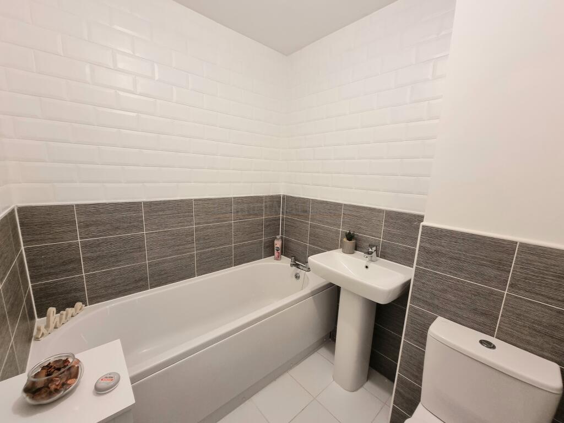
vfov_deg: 89.9
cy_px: 212
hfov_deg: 106.2
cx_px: 282
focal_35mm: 13
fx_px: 212
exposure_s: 1/50
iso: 200
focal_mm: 2.2
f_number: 2.2
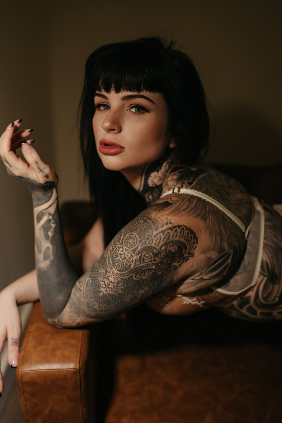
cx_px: 141
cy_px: 212
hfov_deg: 37.9
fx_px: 411
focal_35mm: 35
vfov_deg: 54.4
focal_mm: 35
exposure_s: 1/640
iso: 200
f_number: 1.4
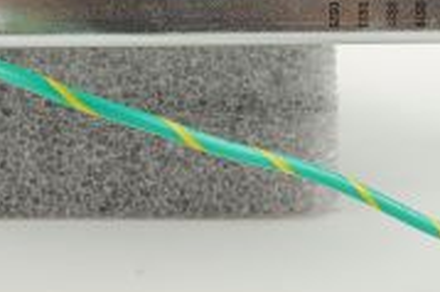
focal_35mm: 168
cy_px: -163
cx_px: 175
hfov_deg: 12.2
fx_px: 2051
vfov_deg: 8.0
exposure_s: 1/125
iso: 1600
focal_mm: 50
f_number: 11
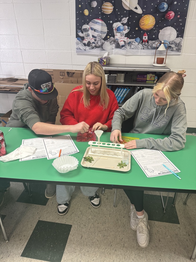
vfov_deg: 71.6
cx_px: 98
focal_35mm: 24
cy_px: 131
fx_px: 181
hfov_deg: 56.8
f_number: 1.78
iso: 160
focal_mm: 6.76
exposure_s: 1/120
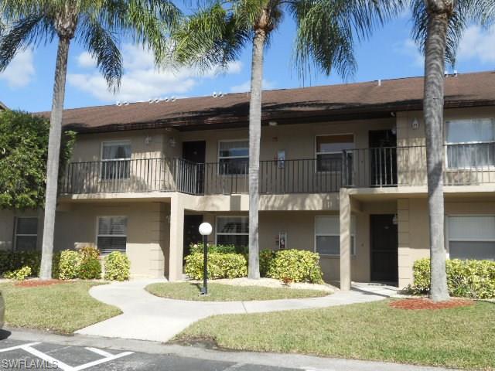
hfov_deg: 49.0
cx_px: 248
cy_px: 186
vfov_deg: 37.7
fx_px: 543
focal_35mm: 38
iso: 80
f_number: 3.9
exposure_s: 1/640
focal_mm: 6.9
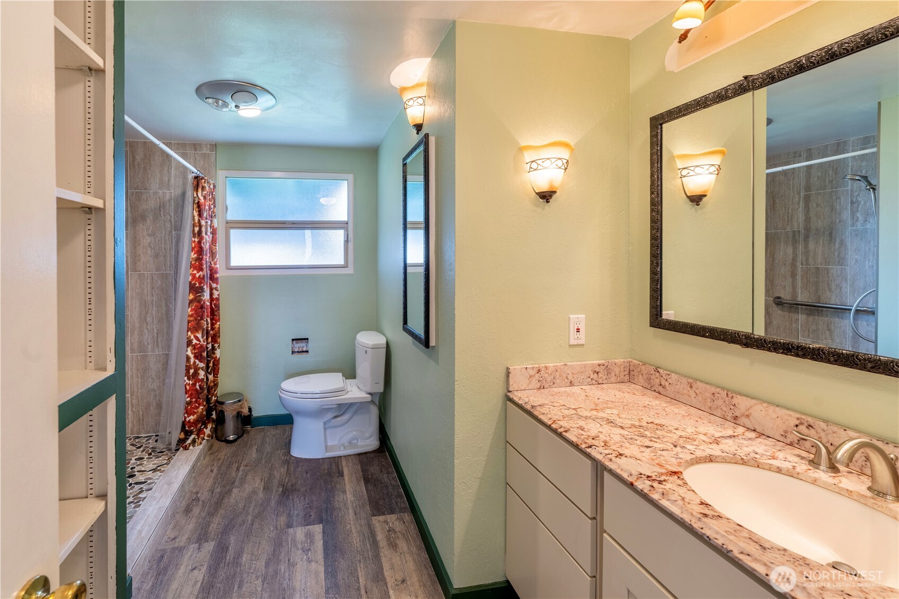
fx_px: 350
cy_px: 300
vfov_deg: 81.2
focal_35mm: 14
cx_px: 450
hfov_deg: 104.3
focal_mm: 14
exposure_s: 1/50
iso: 320
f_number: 8
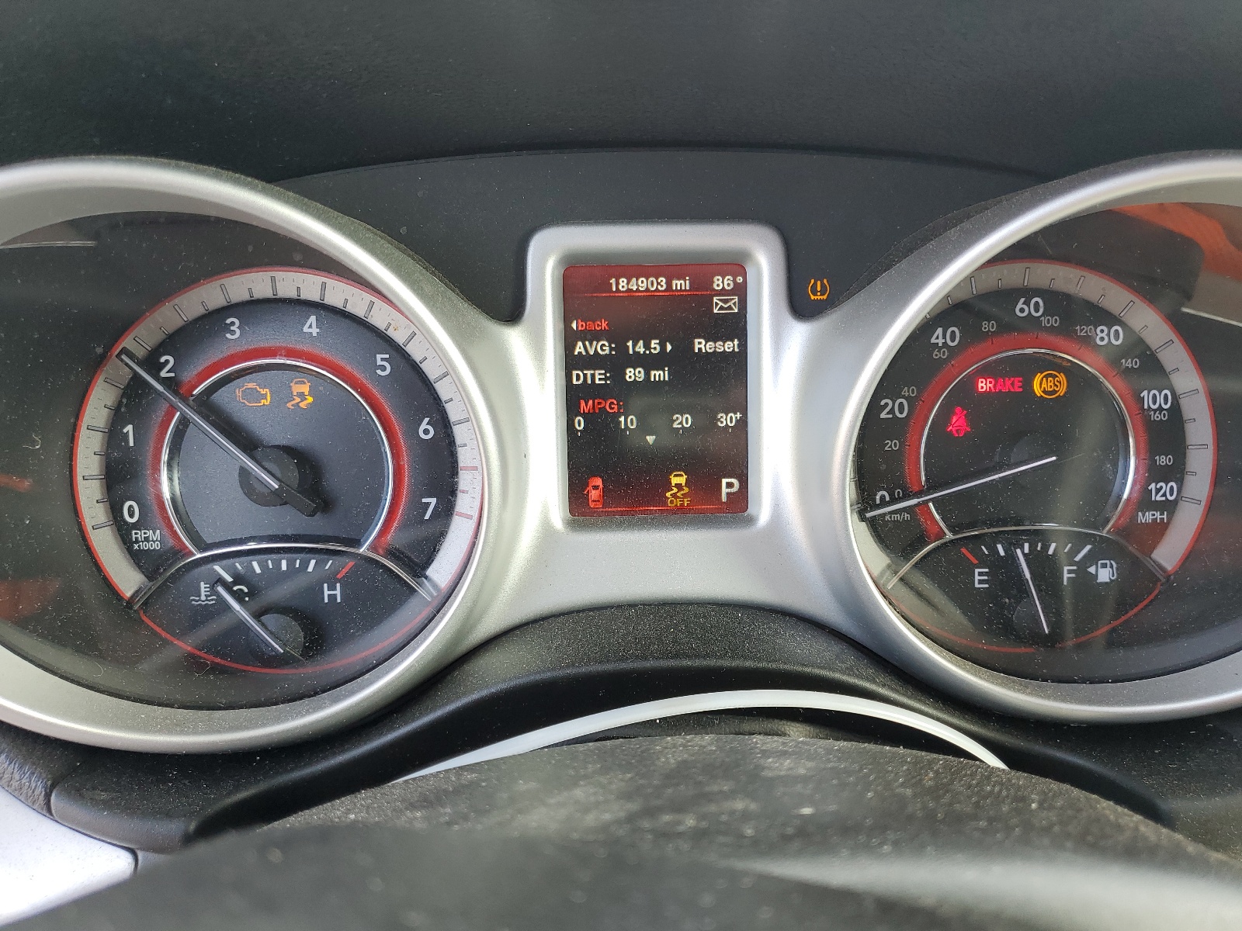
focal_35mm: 26
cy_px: 466
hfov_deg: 67.3
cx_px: 621
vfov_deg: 53.1
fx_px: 933
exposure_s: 1/127
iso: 50
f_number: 1.5
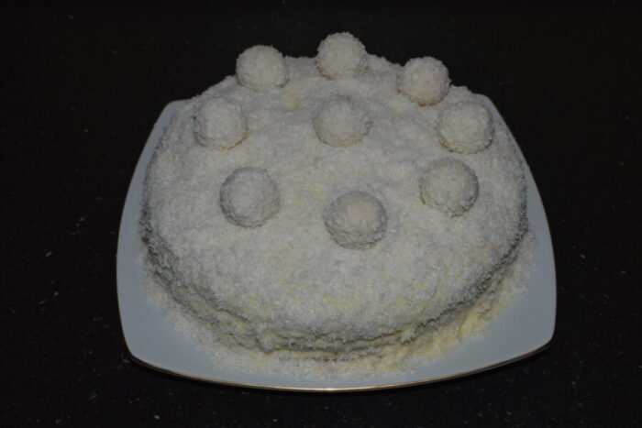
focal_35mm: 51
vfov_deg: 26.5
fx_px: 910
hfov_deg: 38.9
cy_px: 214
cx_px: 321
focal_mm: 34
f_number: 8
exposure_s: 1/60
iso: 100
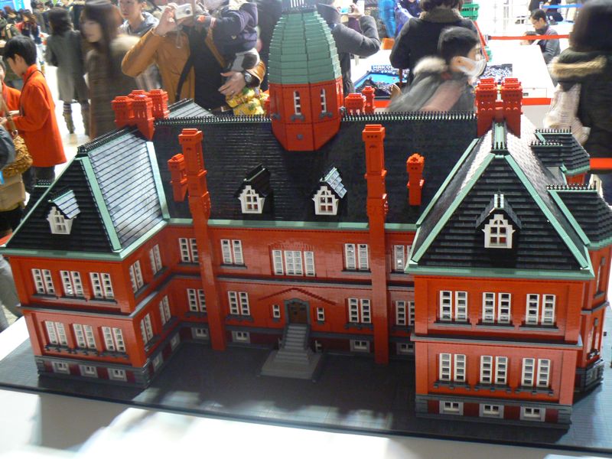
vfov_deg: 39.7
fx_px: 636
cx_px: 306
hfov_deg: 51.4
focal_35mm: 36
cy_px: 230
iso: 200
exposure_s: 1/10
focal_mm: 6
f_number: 2.8
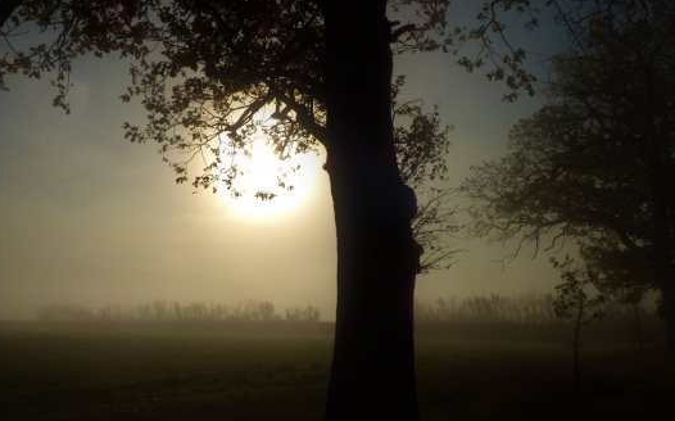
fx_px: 717
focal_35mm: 39
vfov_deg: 32.7
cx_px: 332
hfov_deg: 50.4
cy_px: 178
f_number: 8
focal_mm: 6.47
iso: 100
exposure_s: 1/2000
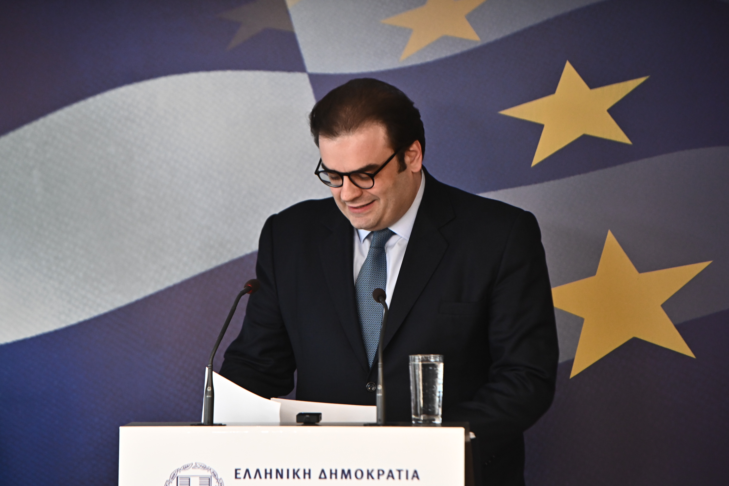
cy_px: 243
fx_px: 4050
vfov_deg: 6.9
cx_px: 364
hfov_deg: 10.3
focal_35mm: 200
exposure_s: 1/320
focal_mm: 200
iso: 1600
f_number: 4
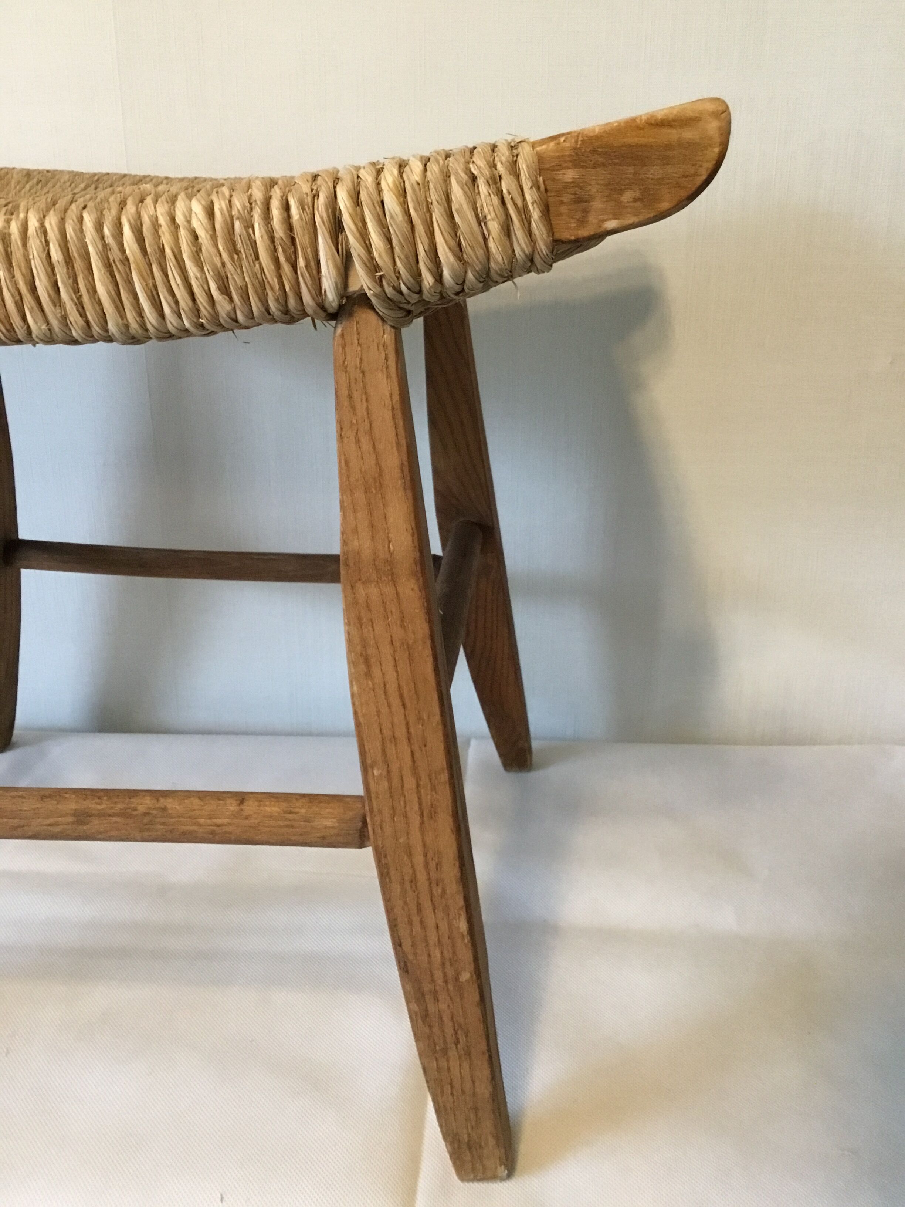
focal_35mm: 31
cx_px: 452
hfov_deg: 45.4
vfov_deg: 58.4
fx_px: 1081
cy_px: 604
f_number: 2.4
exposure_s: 1/25
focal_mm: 3.3
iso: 250
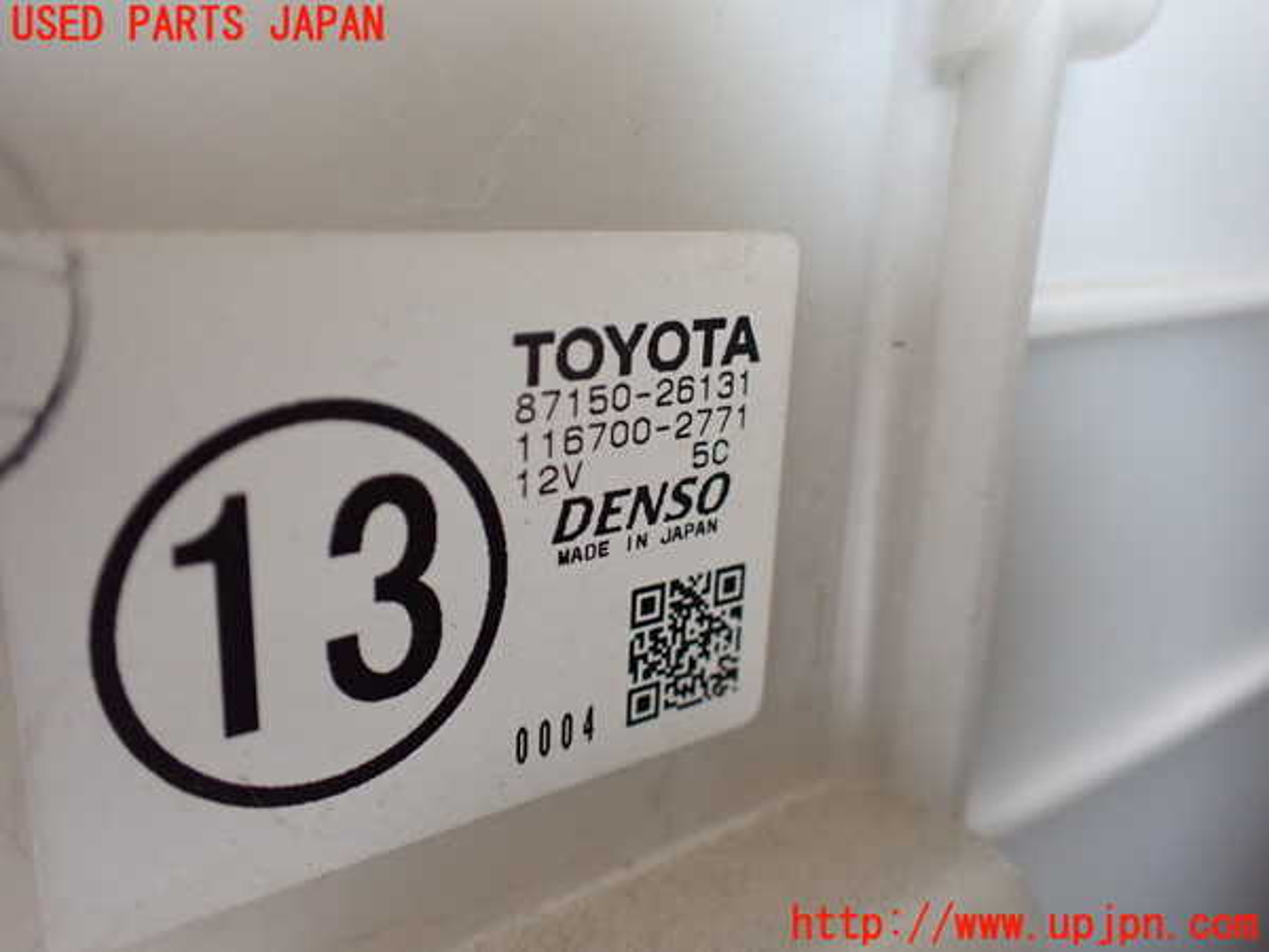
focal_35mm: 30
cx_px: 634
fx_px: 1100
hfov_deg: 60.0
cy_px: 476
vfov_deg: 46.8
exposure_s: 1/40
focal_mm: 5.4
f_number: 2.3
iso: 800
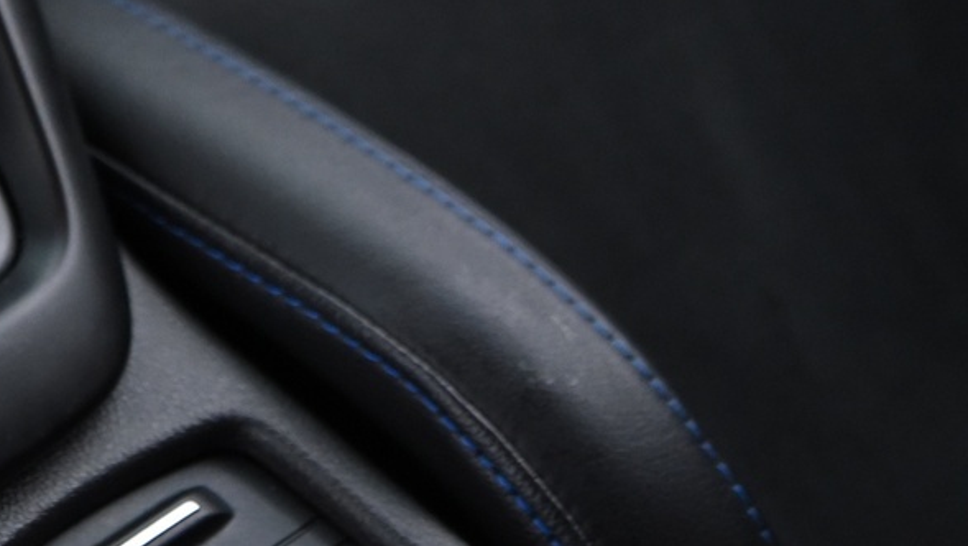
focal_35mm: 187
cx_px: -194
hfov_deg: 11.3
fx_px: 4802
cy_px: -299
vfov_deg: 6.4
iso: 4000
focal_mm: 65
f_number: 4
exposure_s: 1/20
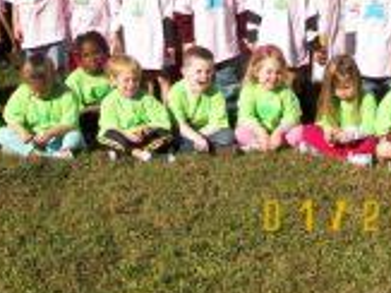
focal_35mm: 99
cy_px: -82
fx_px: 1117
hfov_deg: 19.8
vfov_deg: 14.3
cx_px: 154
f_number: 4
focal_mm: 6
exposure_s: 1/640
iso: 50
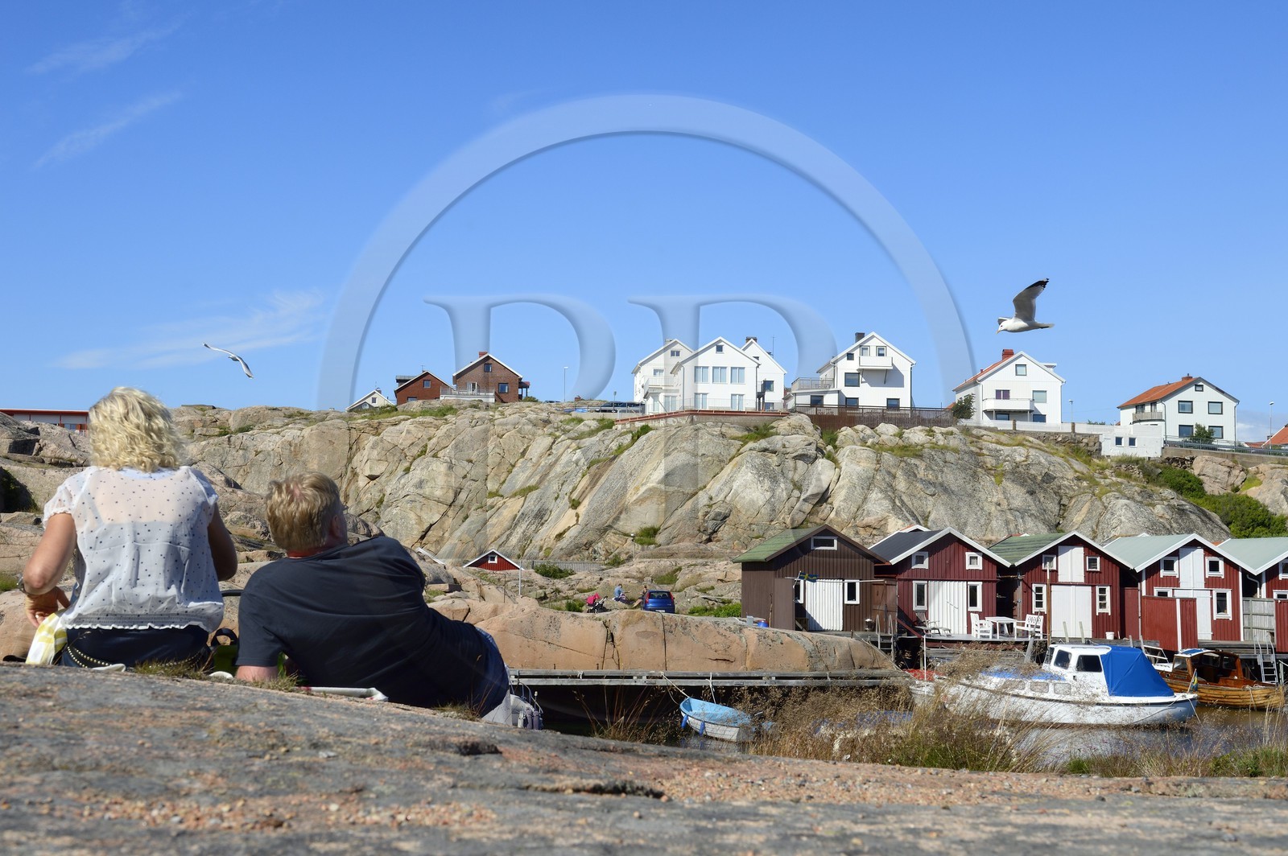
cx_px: 644
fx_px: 1716
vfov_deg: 28.0
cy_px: 428
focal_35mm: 48
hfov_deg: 41.1
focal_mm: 48
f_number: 13
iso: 200
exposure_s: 1/400
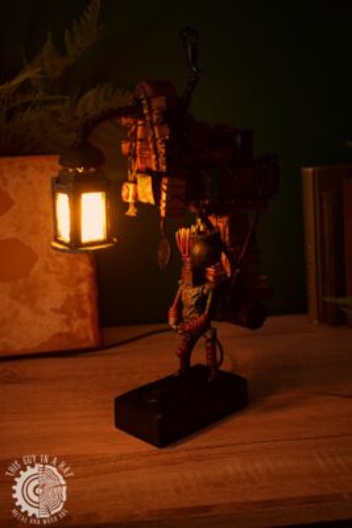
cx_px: 176
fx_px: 659
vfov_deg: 43.6
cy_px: 264
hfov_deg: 29.9
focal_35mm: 45
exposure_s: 1/25
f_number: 4.2
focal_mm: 30
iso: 3200
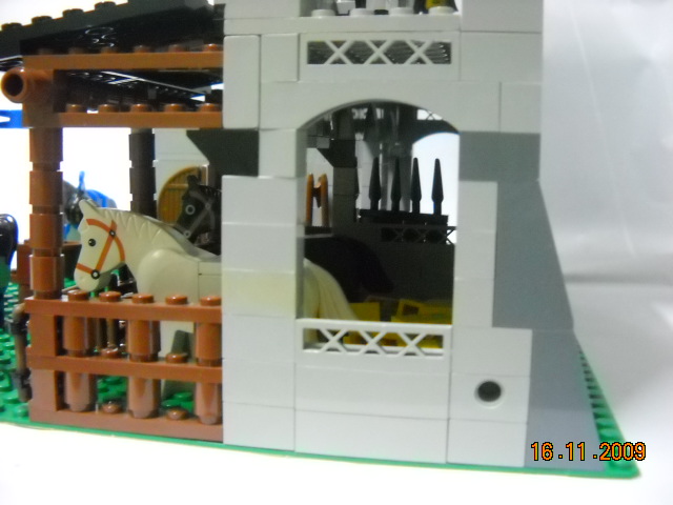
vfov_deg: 35.1
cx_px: 336
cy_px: 252
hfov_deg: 45.8
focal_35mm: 41
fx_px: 797
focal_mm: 6.72
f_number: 3.1
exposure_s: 1/6
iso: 800
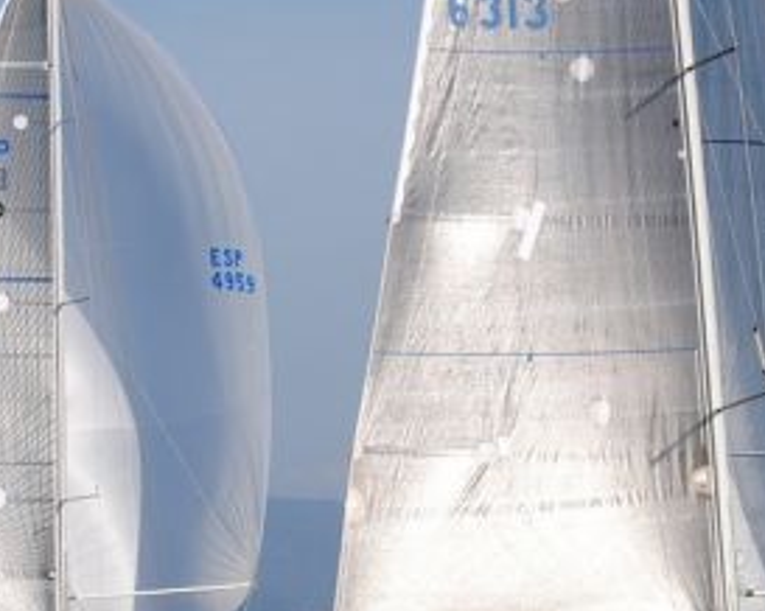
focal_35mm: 248
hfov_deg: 7.8
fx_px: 5611
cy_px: 385
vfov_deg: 6.2
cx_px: 426
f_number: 6.3
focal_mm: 60
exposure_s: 1/640
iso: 100
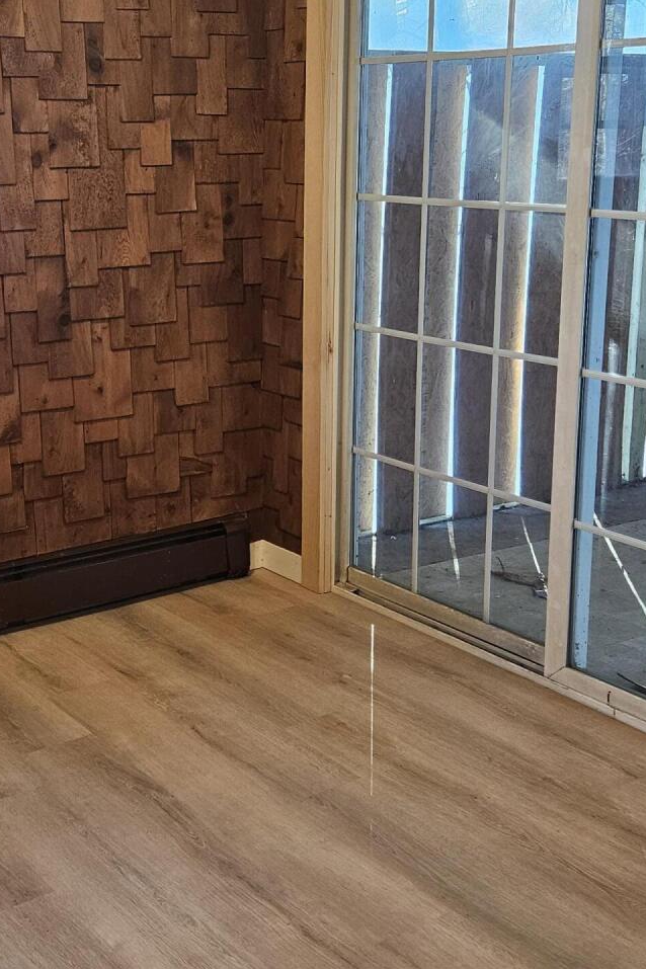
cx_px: 184
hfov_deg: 26.7
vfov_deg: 39.5
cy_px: 412
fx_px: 1346
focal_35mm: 50
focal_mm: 5.4
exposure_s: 1/120
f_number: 1.8
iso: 200
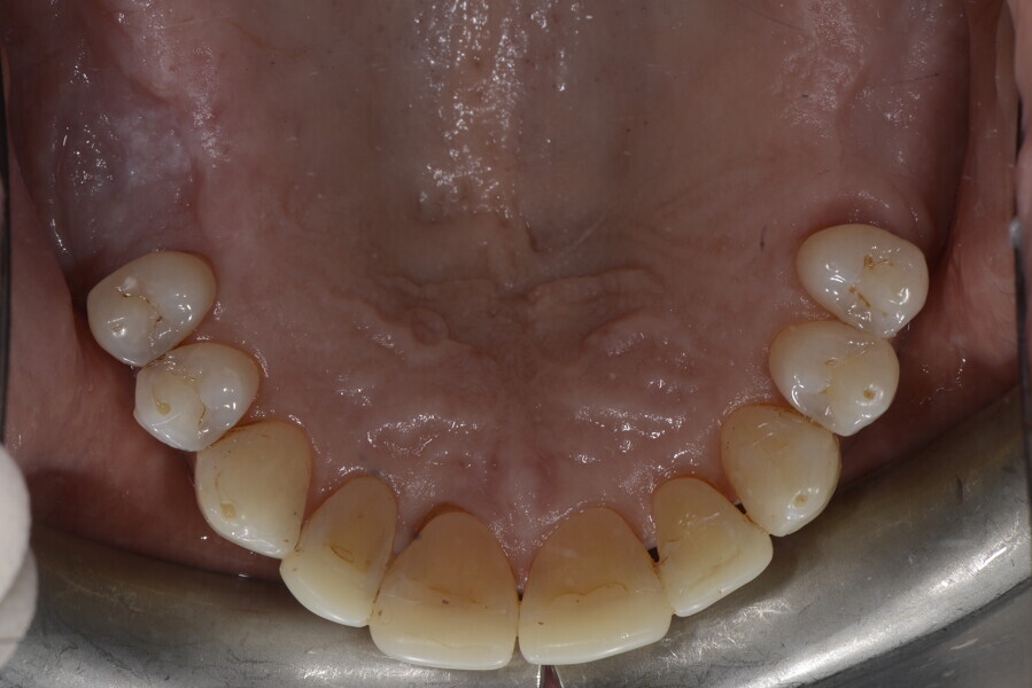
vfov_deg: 13.1
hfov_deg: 19.5
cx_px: 516
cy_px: 344
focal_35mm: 105
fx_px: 3011
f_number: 40
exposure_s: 1/60
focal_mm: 105
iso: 200
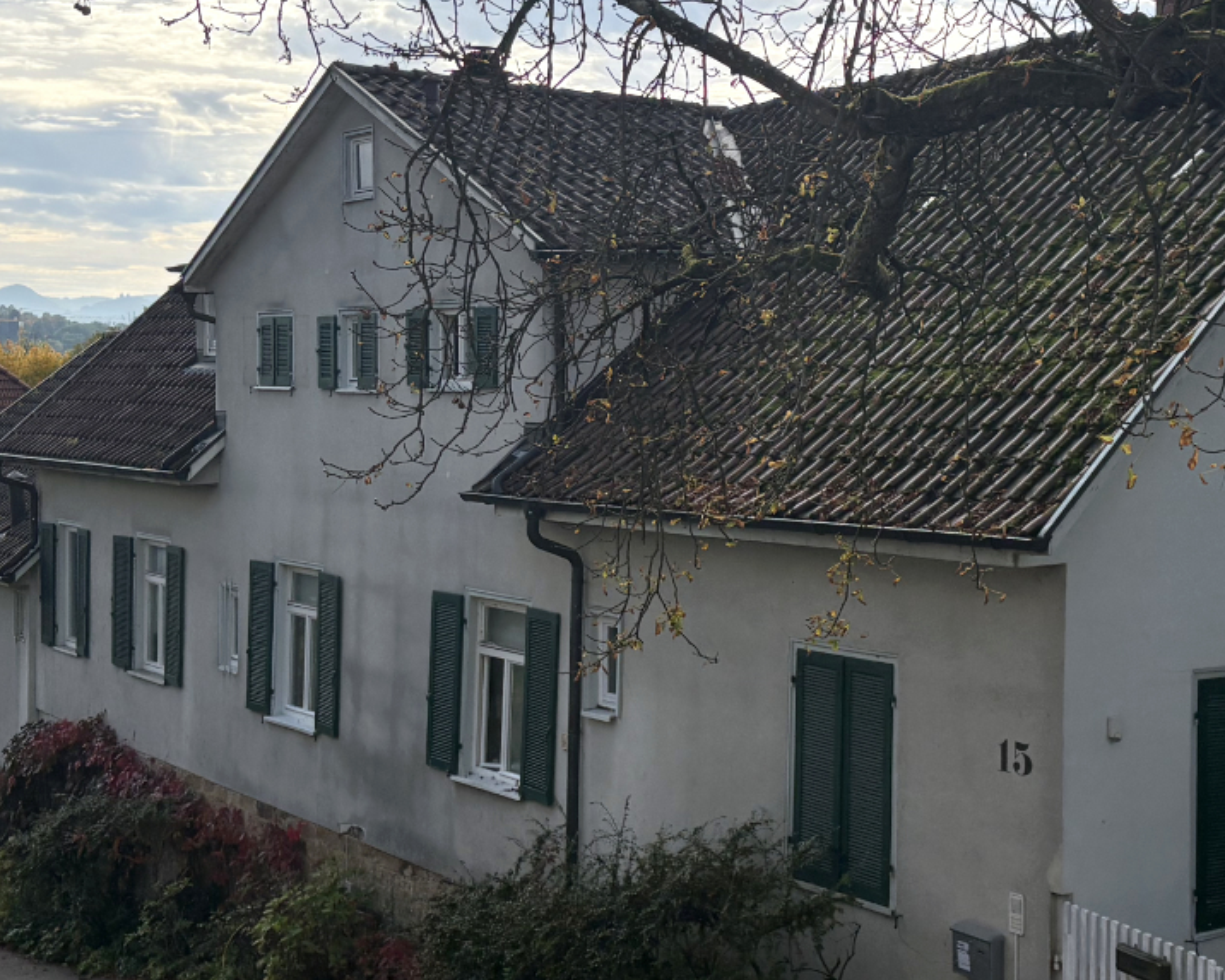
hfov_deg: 34.9
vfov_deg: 28.6
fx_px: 1922
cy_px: 472
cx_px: 842
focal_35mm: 53
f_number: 1.6
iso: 50
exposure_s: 1/3831
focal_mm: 6
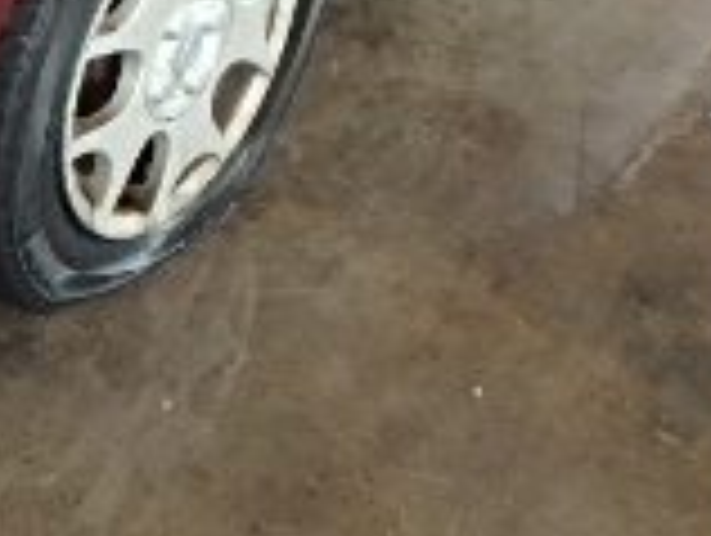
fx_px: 1749
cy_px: -396
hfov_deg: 21.2
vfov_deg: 15.3
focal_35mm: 85
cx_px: -166
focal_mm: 3.7
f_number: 3.5
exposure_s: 1/80
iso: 125
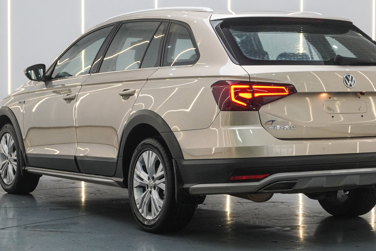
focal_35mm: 92
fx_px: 961
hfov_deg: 22.1
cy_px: 111
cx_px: 220
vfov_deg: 14.9
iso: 1000
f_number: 6.3
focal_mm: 29
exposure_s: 1/80
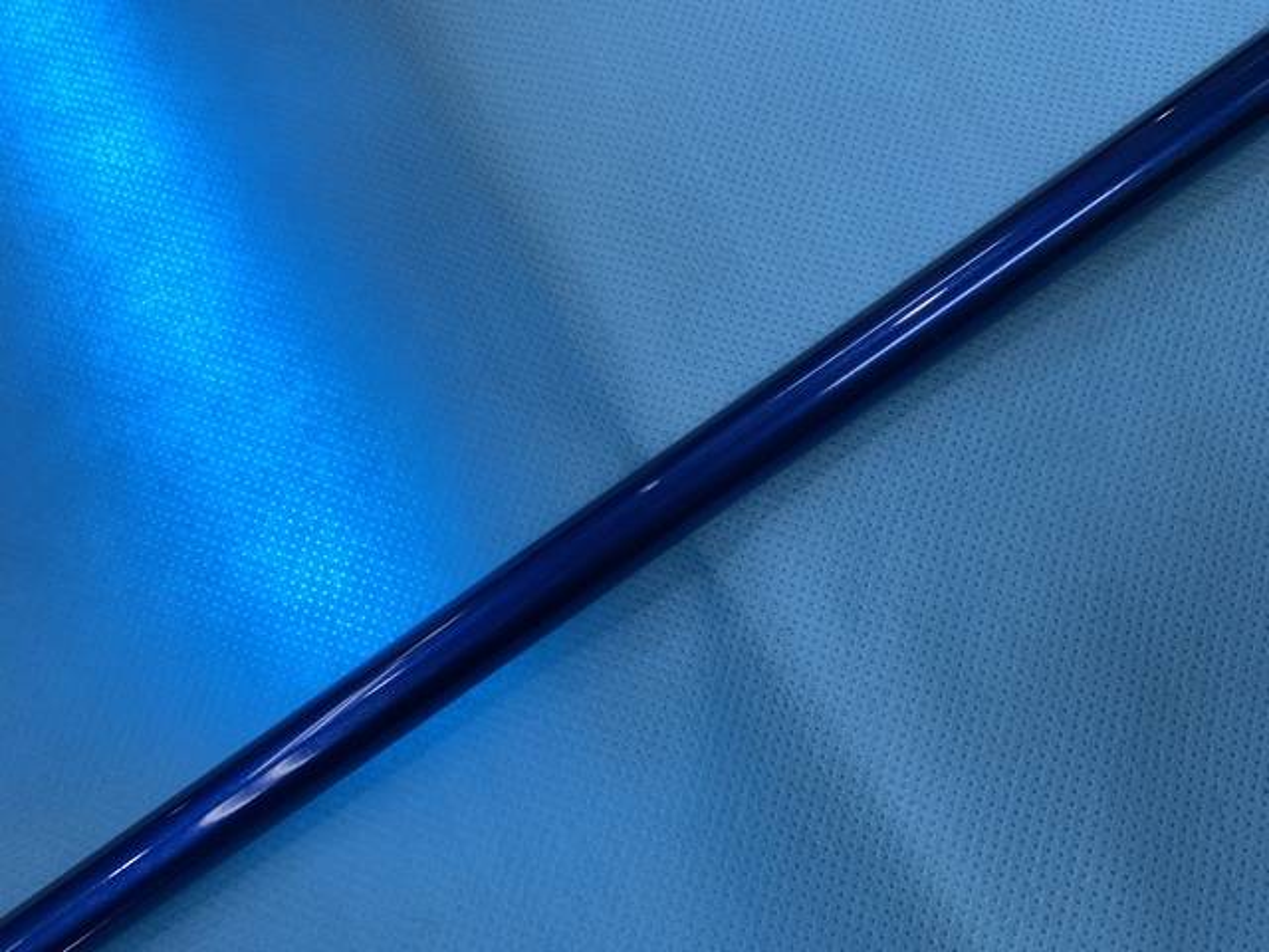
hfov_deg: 67.3
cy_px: 476
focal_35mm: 26
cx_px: 634
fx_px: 953
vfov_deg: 53.1
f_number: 1.8
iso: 40
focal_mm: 4.25
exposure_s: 1/120
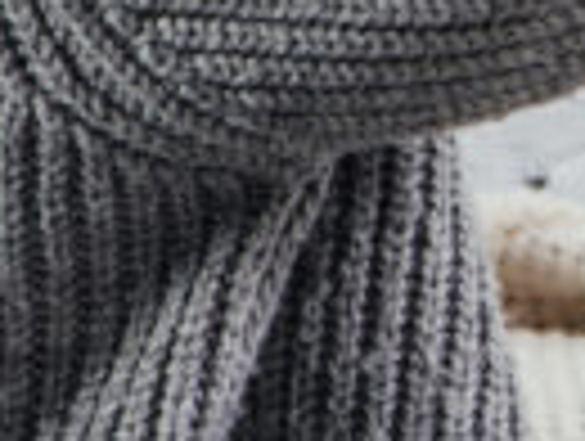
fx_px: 13443
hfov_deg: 2.5
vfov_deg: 1.9
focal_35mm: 794
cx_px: 1300
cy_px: 218
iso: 200
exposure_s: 1/160
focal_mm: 105
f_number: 9
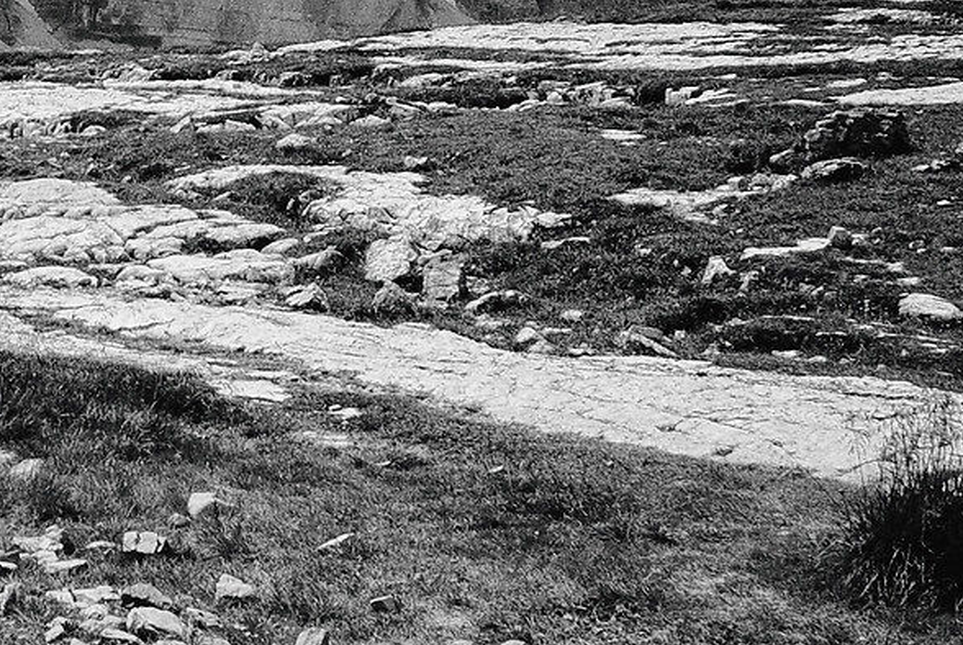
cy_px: 252
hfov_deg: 18.7
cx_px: -141
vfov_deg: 13.2
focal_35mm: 104
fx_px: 2787
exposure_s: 1/800
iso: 100
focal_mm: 17
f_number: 7.1
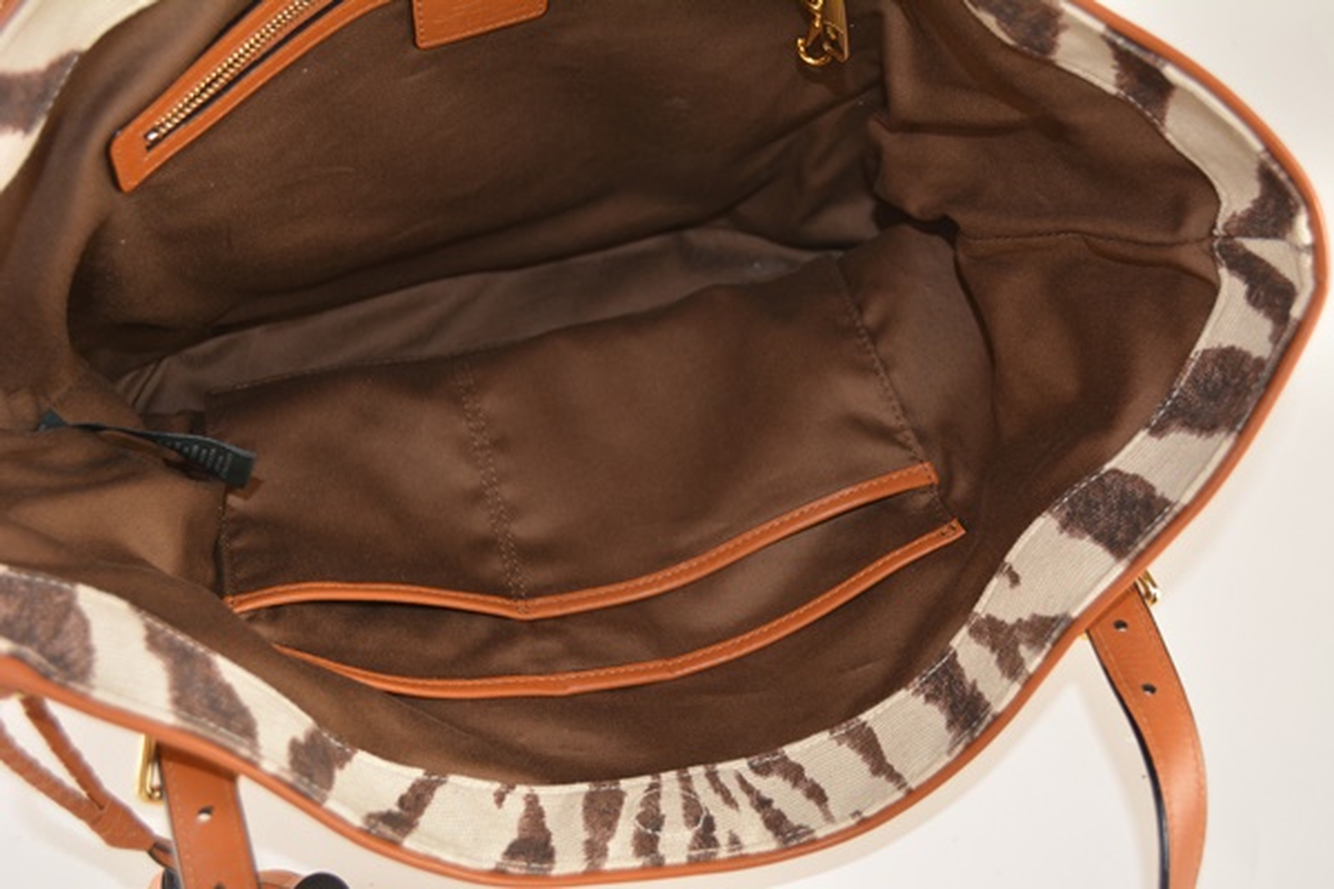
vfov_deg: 31.9
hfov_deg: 46.4
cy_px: 444
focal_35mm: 42
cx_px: 667
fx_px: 1556
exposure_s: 1/100
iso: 320
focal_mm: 28
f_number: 4.5
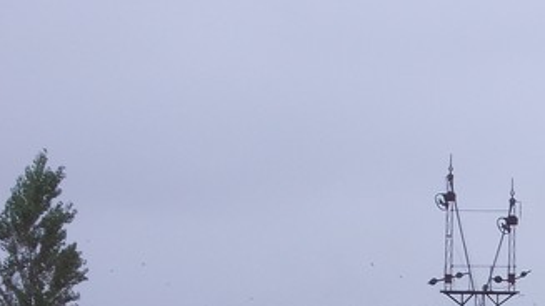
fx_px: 3541
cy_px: 449
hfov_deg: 8.7
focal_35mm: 245
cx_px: 625
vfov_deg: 4.9
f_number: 5.3
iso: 80
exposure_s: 1/125
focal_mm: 13.6
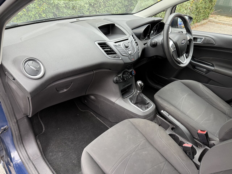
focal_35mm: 24
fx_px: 161
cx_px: 116
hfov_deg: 71.6
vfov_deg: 56.8
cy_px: 87
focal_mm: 6.76
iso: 125
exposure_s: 1/121
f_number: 1.78
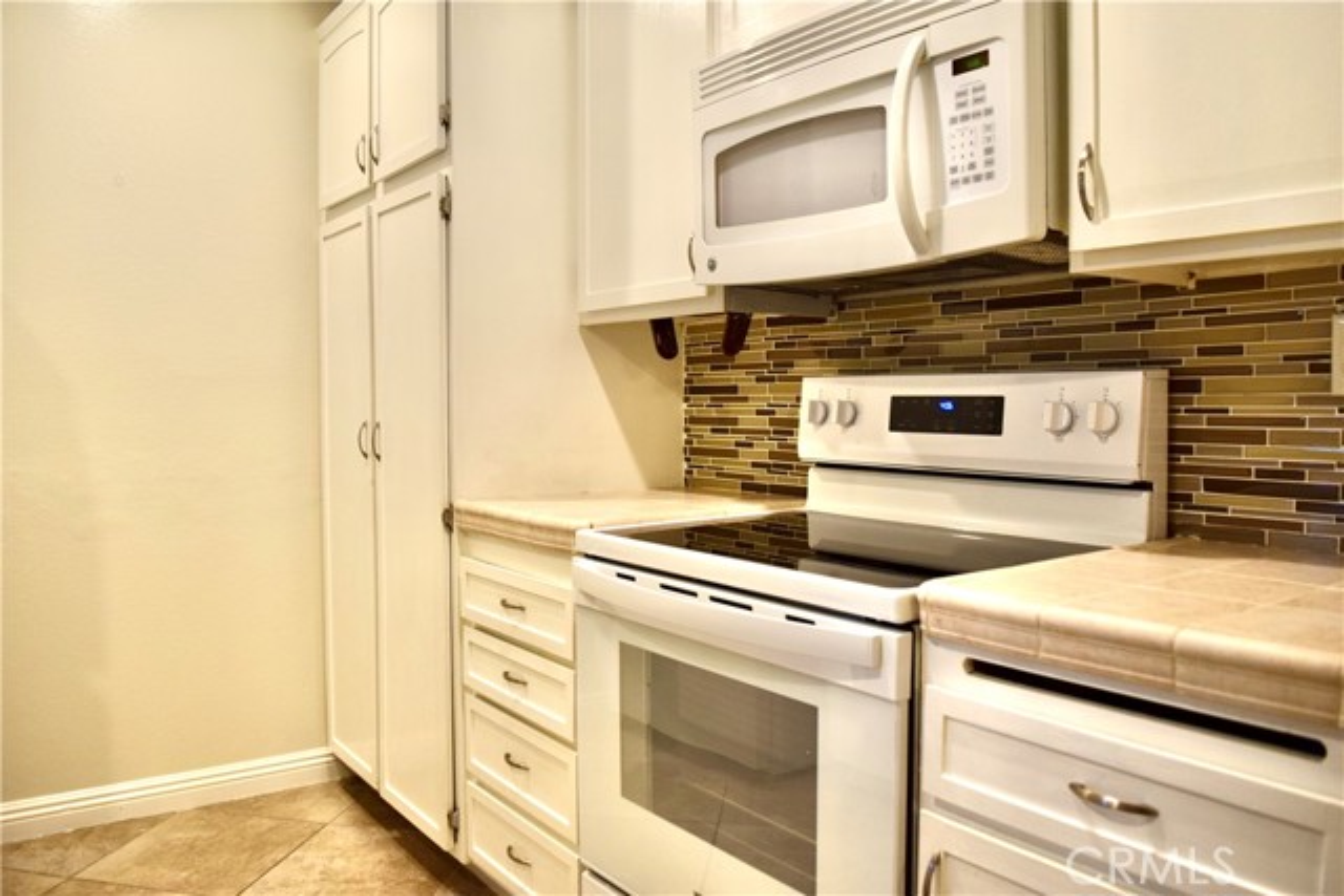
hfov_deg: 67.4
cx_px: 672
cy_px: 448
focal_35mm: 27
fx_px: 1008
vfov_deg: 48.0
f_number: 4
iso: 560
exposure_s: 1/60
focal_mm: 18
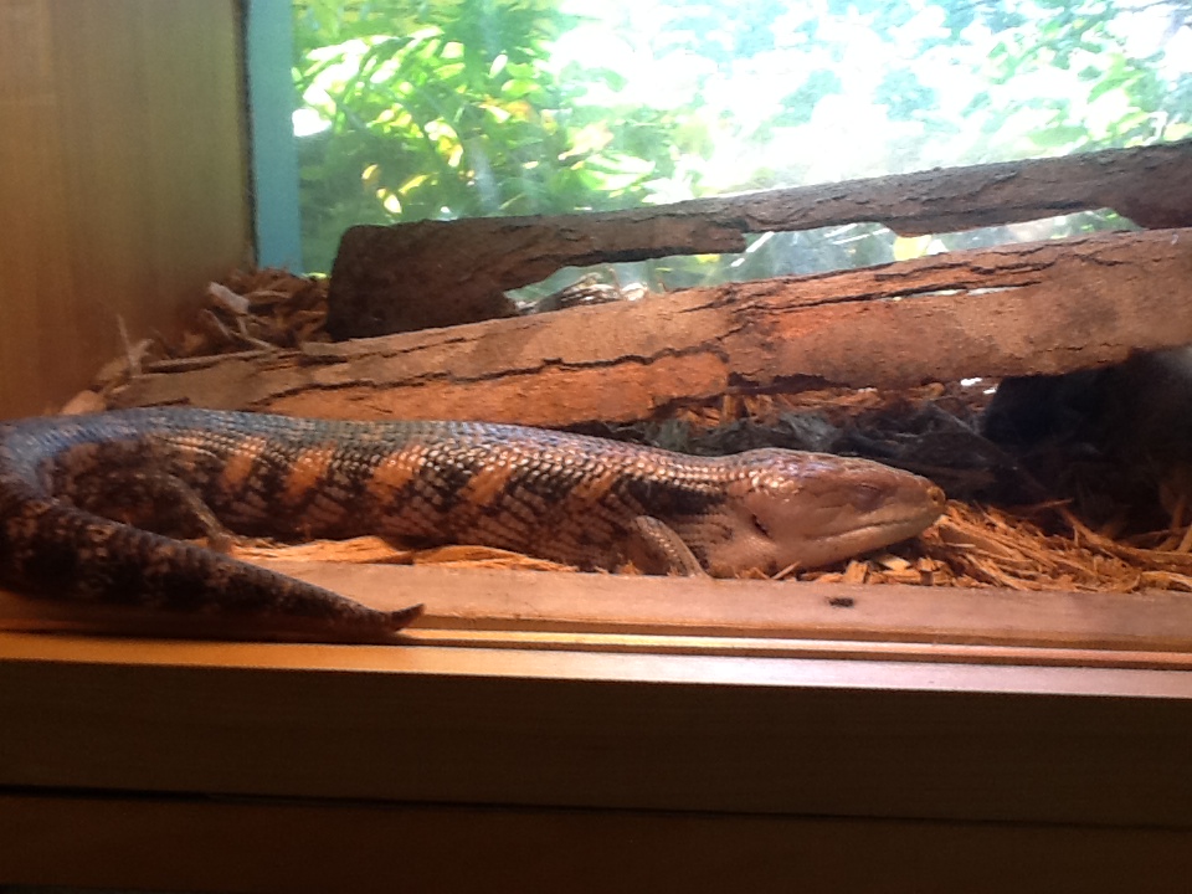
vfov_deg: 44.2
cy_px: 447
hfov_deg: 56.8
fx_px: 1102
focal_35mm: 32
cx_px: 596
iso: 80
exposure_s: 1/30
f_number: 2.4
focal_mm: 2.03
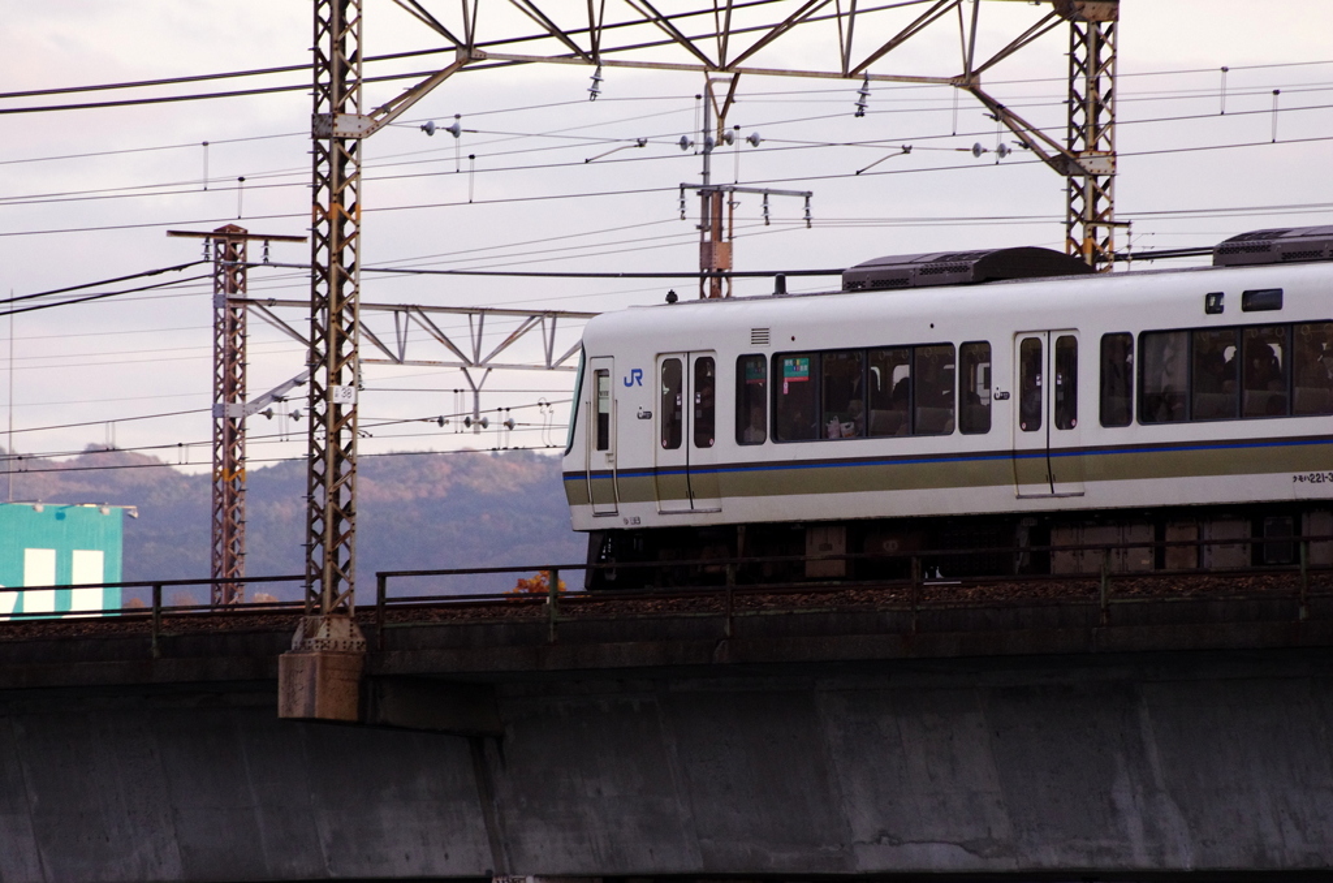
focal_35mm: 450
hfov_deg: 4.6
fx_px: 16626
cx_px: 666
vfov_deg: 3.0
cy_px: 442
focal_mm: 300
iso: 1600
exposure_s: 1/500
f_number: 6.3
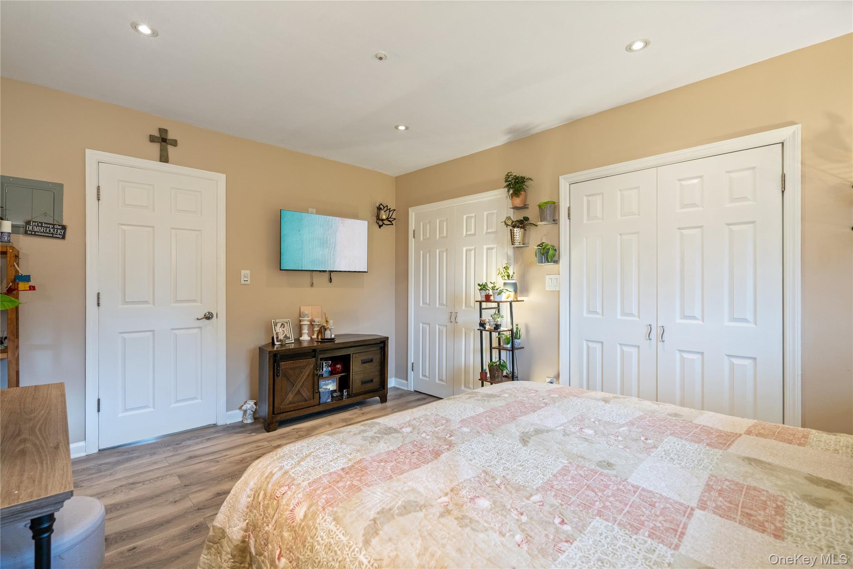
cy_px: 284
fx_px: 379
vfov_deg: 73.7
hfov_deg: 96.7
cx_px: 426
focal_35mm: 16
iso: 1000
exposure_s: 1/10
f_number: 5.6
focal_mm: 16
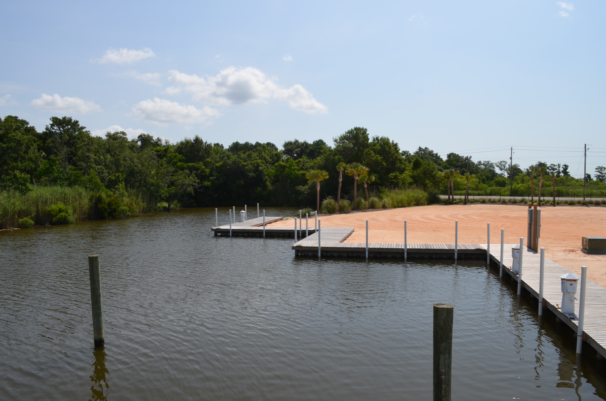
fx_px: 454
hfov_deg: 67.5
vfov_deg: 47.7
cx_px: 303
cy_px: 200
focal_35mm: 27
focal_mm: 18
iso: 100
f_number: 10
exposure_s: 1/200
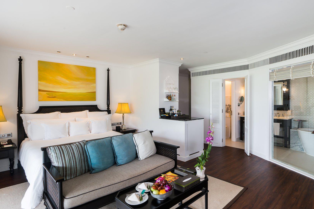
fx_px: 174
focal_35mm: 20
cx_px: 177
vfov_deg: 61.9
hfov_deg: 83.6
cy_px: 106
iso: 200
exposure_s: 1/5
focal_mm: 16
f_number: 13
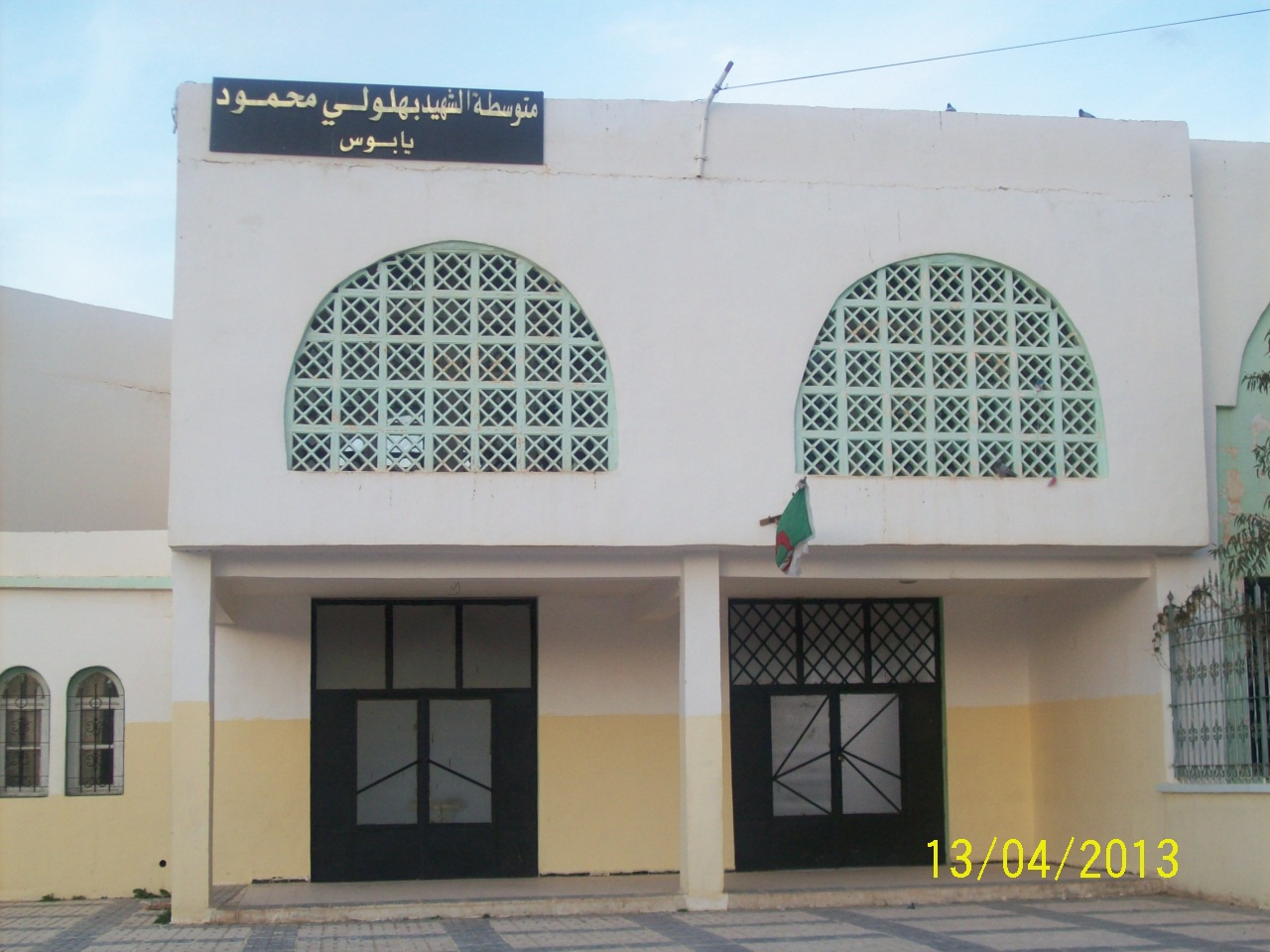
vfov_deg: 26.1
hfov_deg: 34.3
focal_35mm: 56
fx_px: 2055
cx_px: 635
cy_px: 476
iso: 80
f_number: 3.4
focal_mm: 9.4
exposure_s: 1/88.4
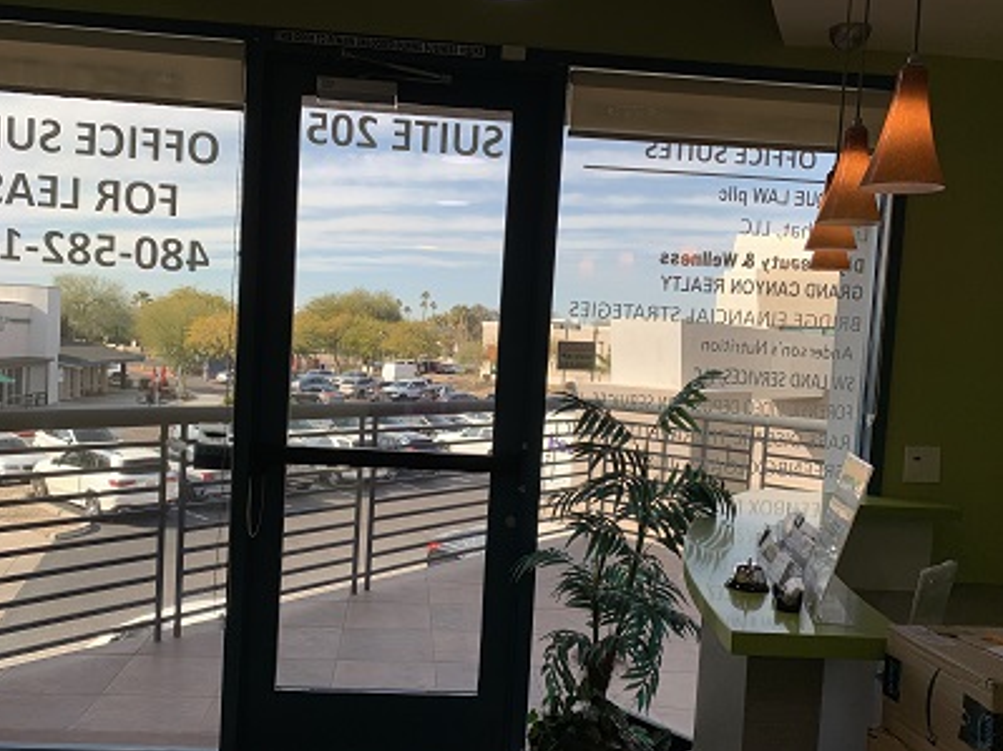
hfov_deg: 60.0
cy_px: 413
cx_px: 478
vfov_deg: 46.7
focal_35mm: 30
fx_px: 869
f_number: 1.8
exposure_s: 1/214
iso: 25
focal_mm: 4.25
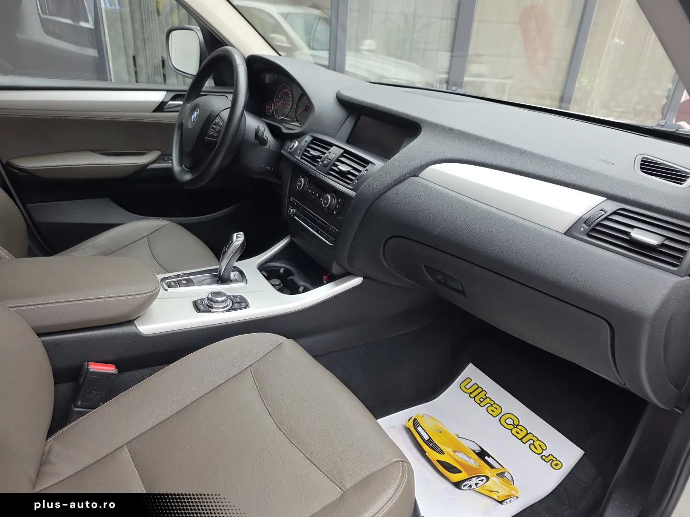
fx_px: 458
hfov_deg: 73.9
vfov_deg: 58.9
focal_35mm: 23
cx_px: 345
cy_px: 258
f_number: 1.7
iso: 50
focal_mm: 6.25
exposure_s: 1/100
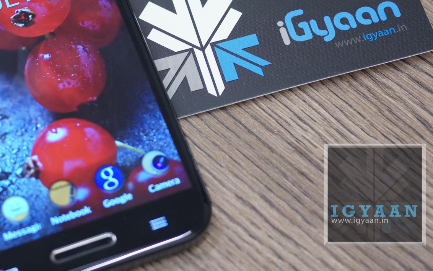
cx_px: 109
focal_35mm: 135
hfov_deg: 15.4
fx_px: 1593
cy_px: 57
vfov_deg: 9.7
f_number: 2.8
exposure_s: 1/60
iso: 1000
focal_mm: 50
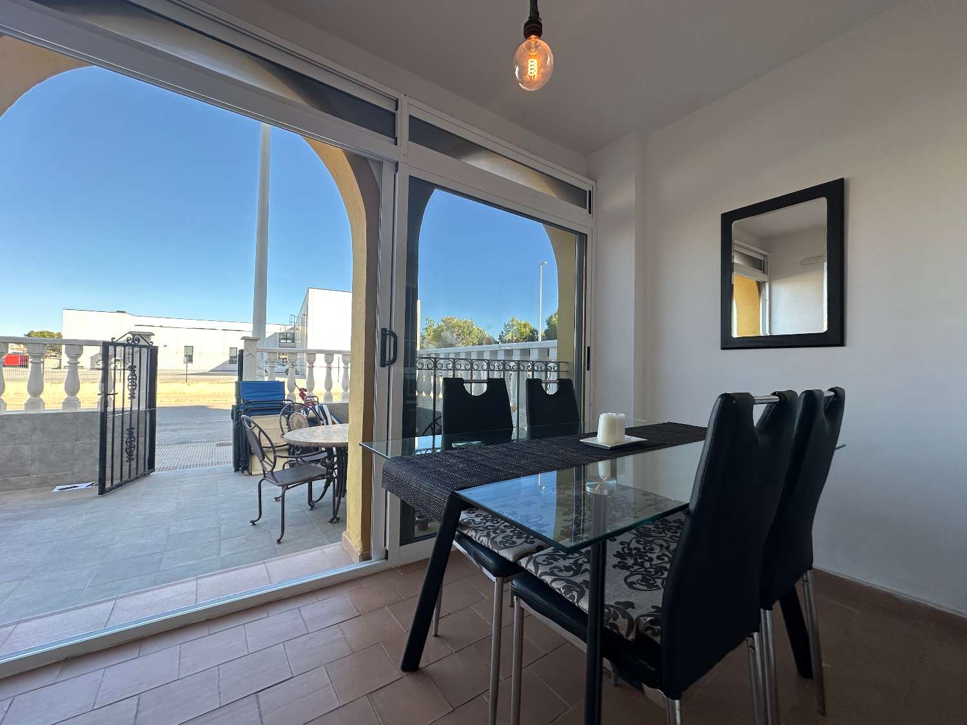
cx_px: 484
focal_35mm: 14
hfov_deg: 102.1
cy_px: 362
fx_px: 391
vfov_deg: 85.7
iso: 40
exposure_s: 1/239
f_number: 2.2
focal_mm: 2.22
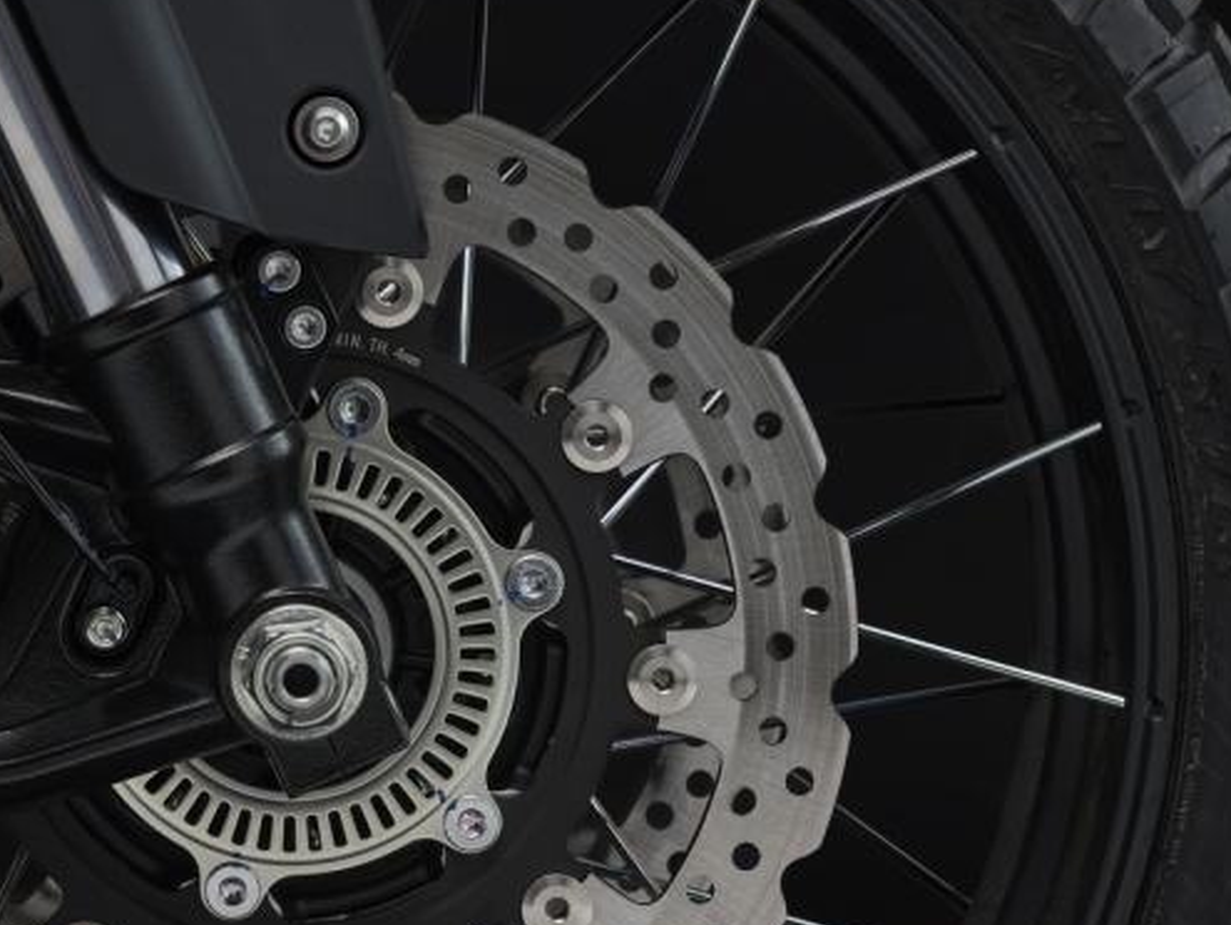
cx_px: 328
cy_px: 589
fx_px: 4698
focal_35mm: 132
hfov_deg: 14.9
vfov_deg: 11.2
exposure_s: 1/125
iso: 250
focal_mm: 85
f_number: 8
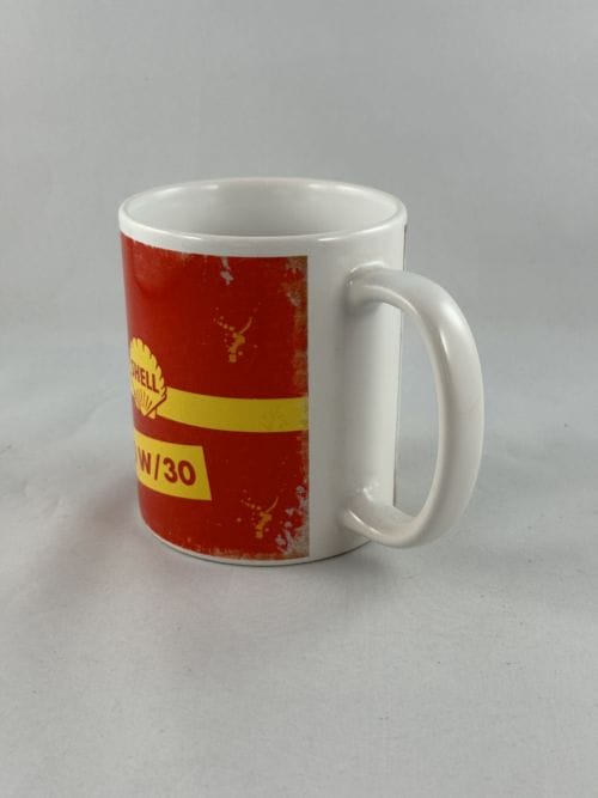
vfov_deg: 39.7
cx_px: 299
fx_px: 1106
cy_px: 399
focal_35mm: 48
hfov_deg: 30.3
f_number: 1.78
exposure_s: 1/100
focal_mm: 6.86
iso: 50
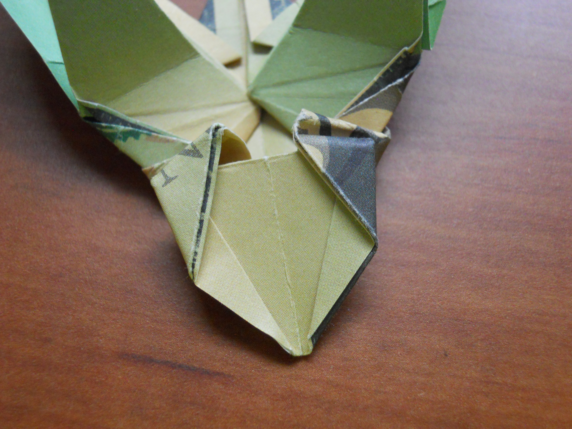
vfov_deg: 44.2
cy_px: 214
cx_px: 286
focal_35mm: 32
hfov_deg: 56.8
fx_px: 529
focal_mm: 5.7
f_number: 2.8
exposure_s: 1/125
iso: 500
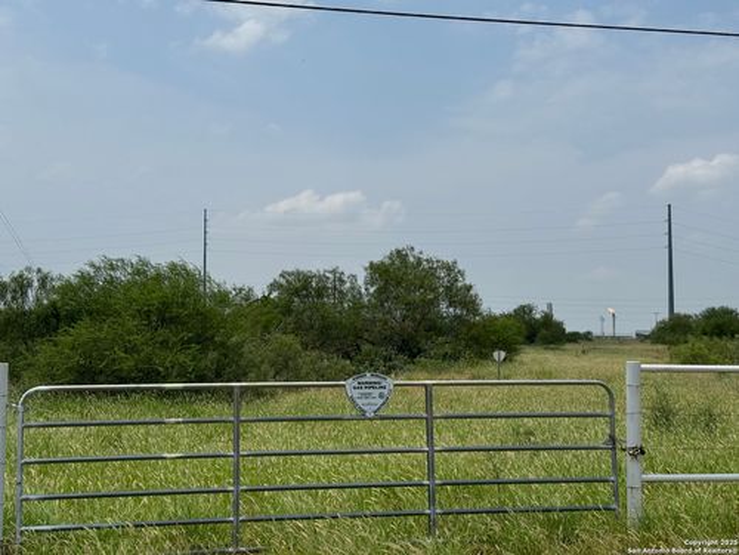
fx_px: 1025
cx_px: 370
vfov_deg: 30.3
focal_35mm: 48
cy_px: 278
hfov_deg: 39.7
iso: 64
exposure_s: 1/10526
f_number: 1.78
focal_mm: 6.76
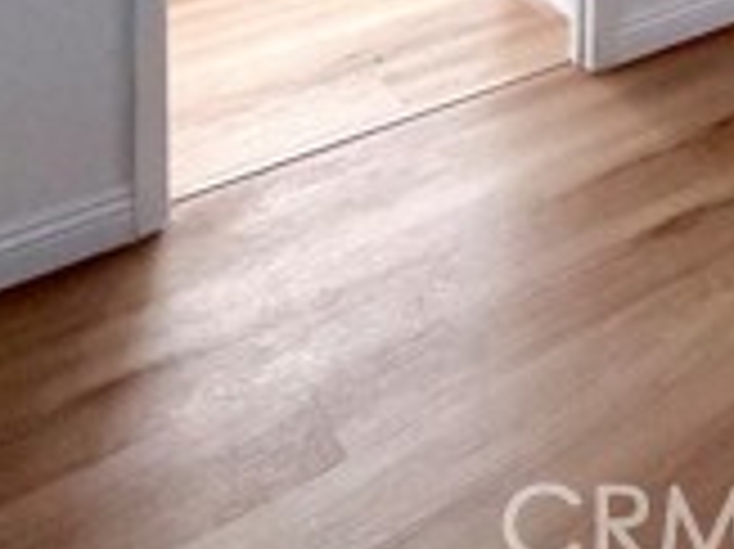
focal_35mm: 55
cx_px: 1036
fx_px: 1165
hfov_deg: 27.1
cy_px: -490
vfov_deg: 18.9
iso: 320
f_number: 2.2
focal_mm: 2.22
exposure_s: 1/113
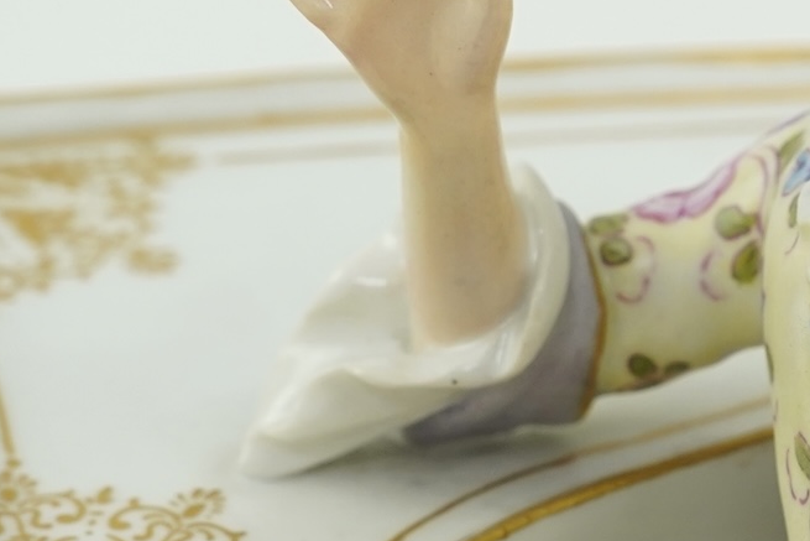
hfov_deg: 14.5
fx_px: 3173
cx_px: 593
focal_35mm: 141
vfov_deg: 9.7
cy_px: 329
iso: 640
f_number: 6.3
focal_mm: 38
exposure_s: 1/80
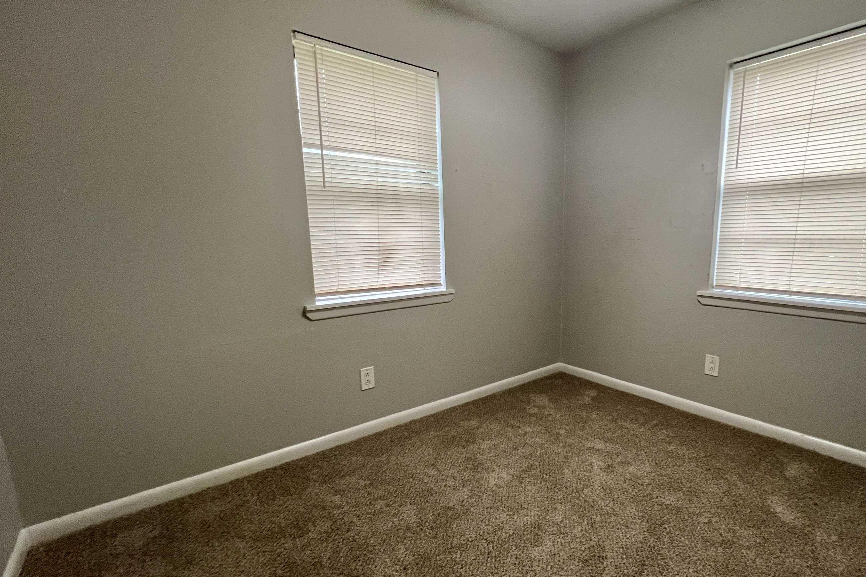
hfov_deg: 96.2
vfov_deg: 73.7
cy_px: 307
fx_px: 385
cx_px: 491
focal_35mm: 16
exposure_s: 1/60
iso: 250
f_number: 1.8
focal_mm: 1.57
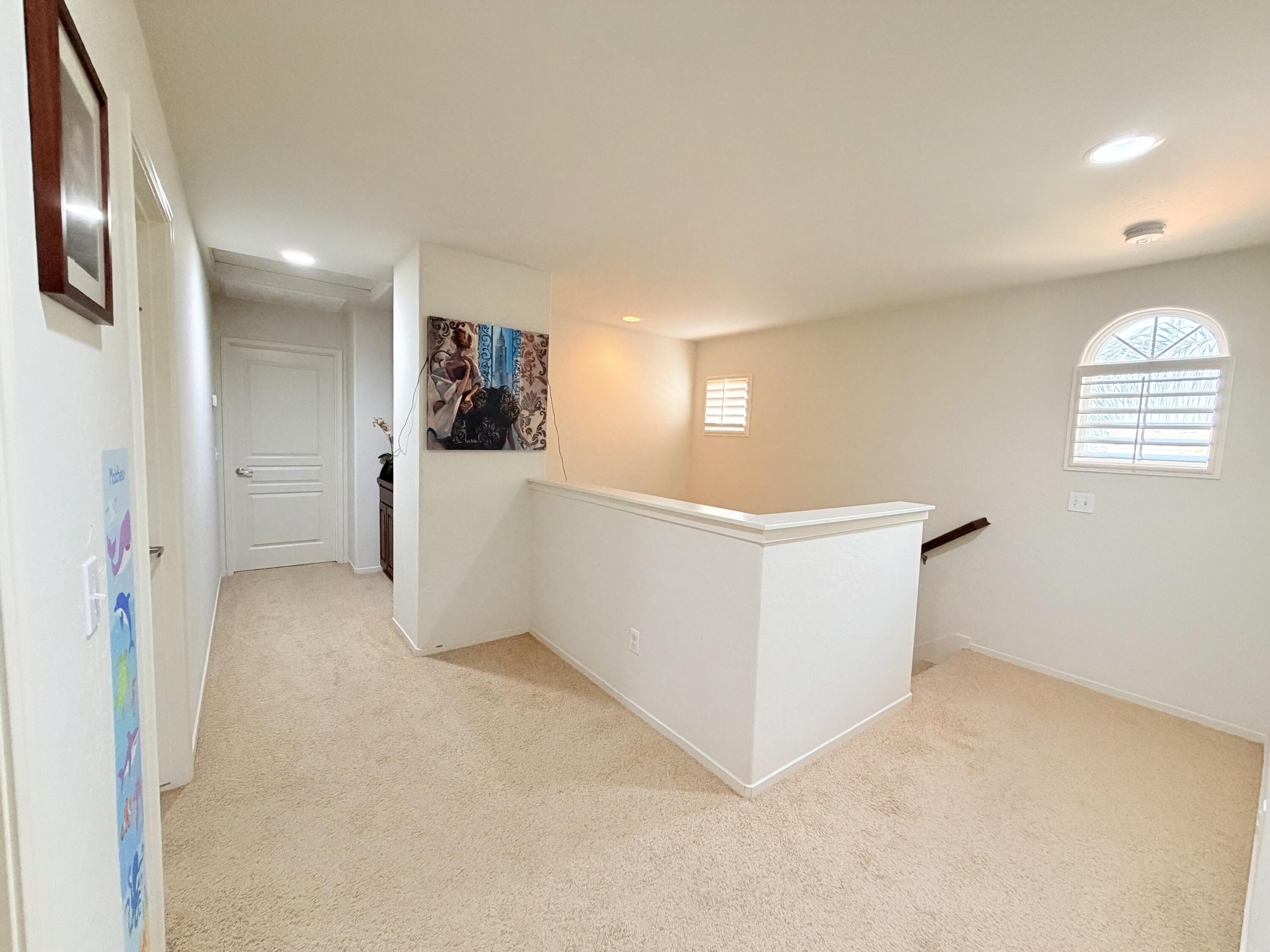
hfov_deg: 102.1
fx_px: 514
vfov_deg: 85.7
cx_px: 635
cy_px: 476
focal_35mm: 14
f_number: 2.2
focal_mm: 2.22
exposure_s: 1/60
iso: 320
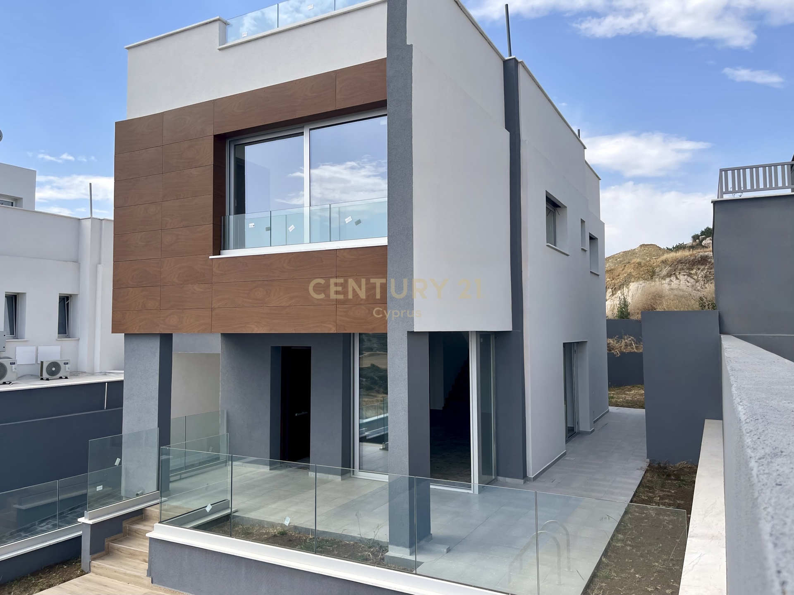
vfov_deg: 53.1
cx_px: 397
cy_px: 298
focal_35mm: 26
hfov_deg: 67.3
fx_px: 596
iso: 50
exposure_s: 1/3165
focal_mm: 5.1
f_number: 1.6
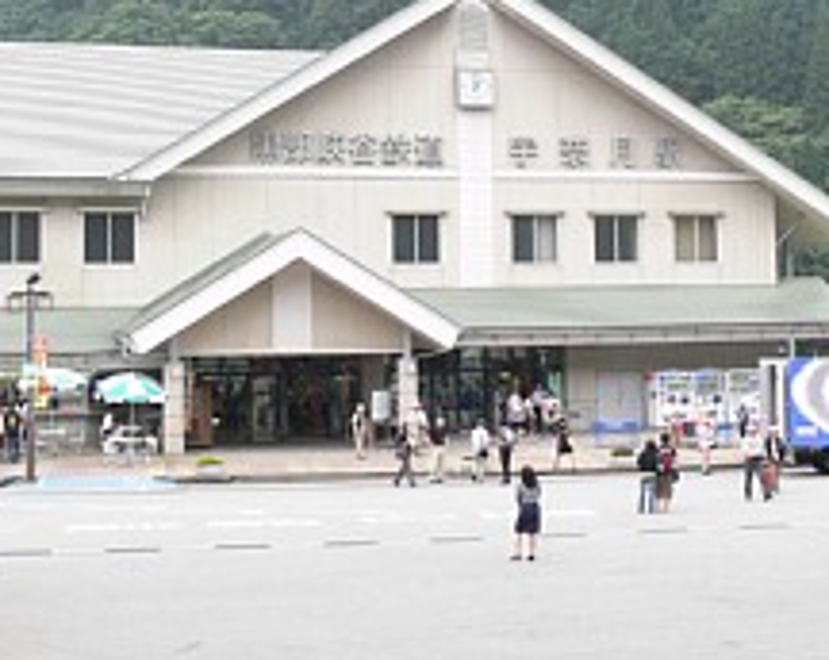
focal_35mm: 67
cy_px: 142
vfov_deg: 22.5
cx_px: 380
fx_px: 1641
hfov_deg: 28.3
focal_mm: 7.9
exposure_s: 1/125
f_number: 4
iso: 80
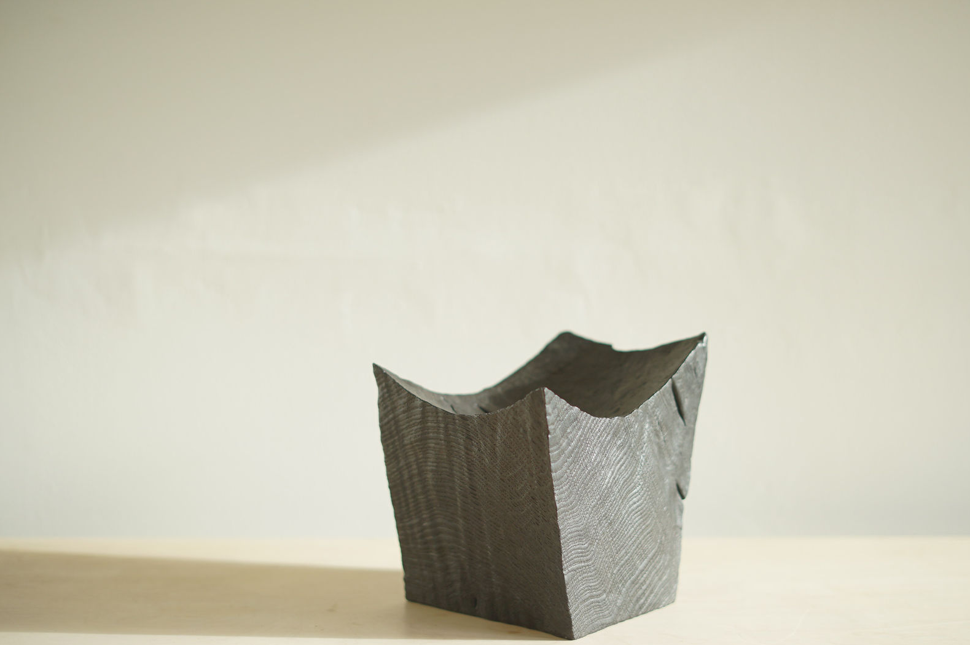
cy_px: 347
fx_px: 1535
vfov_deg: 23.7
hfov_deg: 35.0
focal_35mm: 57
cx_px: 542
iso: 160
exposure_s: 1/320
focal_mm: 50
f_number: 2.2
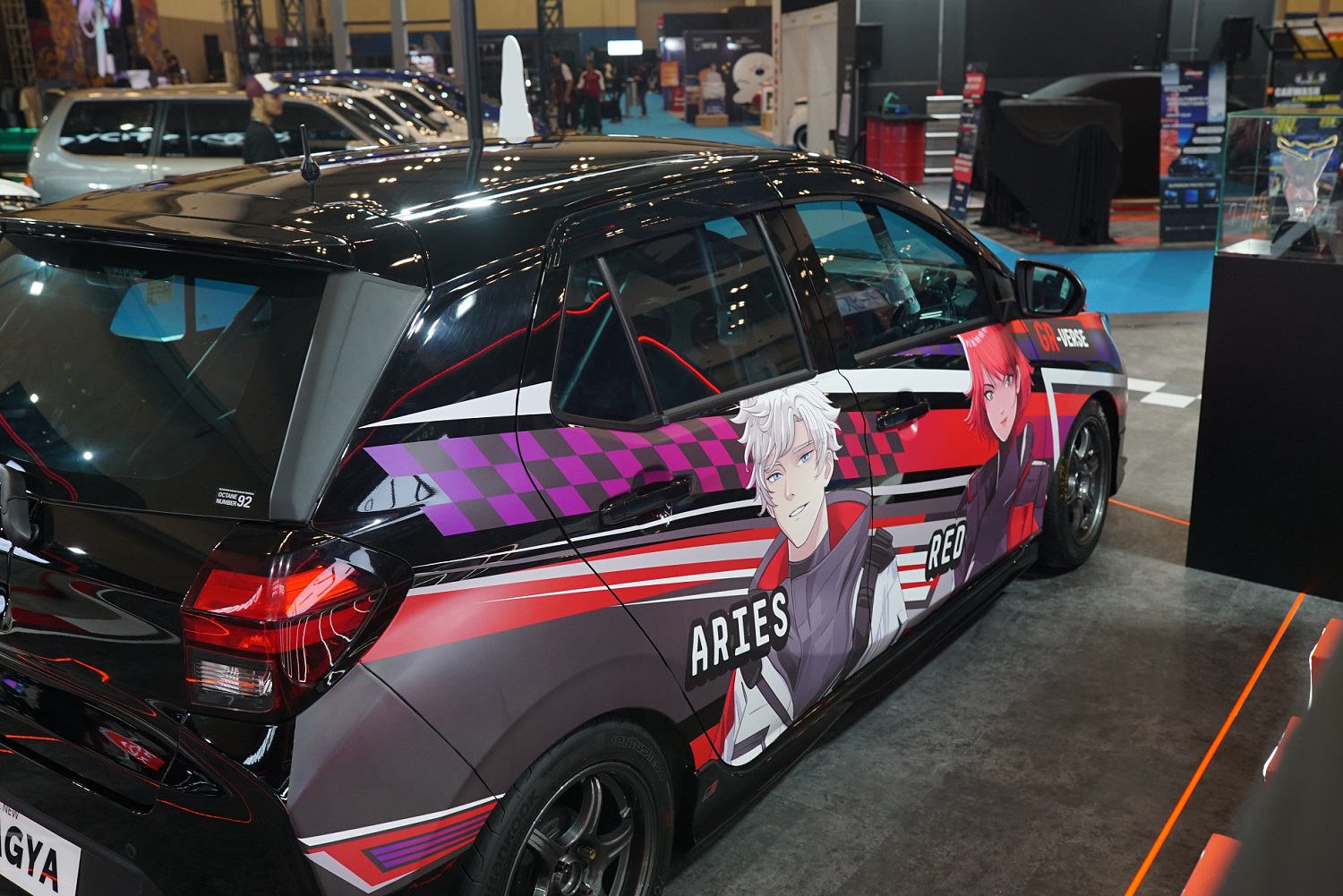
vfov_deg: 37.9
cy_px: 448
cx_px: 672
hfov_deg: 54.4
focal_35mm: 35
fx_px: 1306
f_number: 5.6
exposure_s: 1/100
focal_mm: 35
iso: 1000
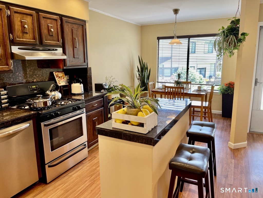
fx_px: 198
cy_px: 99
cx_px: 132
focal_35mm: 26
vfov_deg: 53.1
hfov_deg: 67.3
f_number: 1.6
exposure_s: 1/120
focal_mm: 5.1
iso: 125
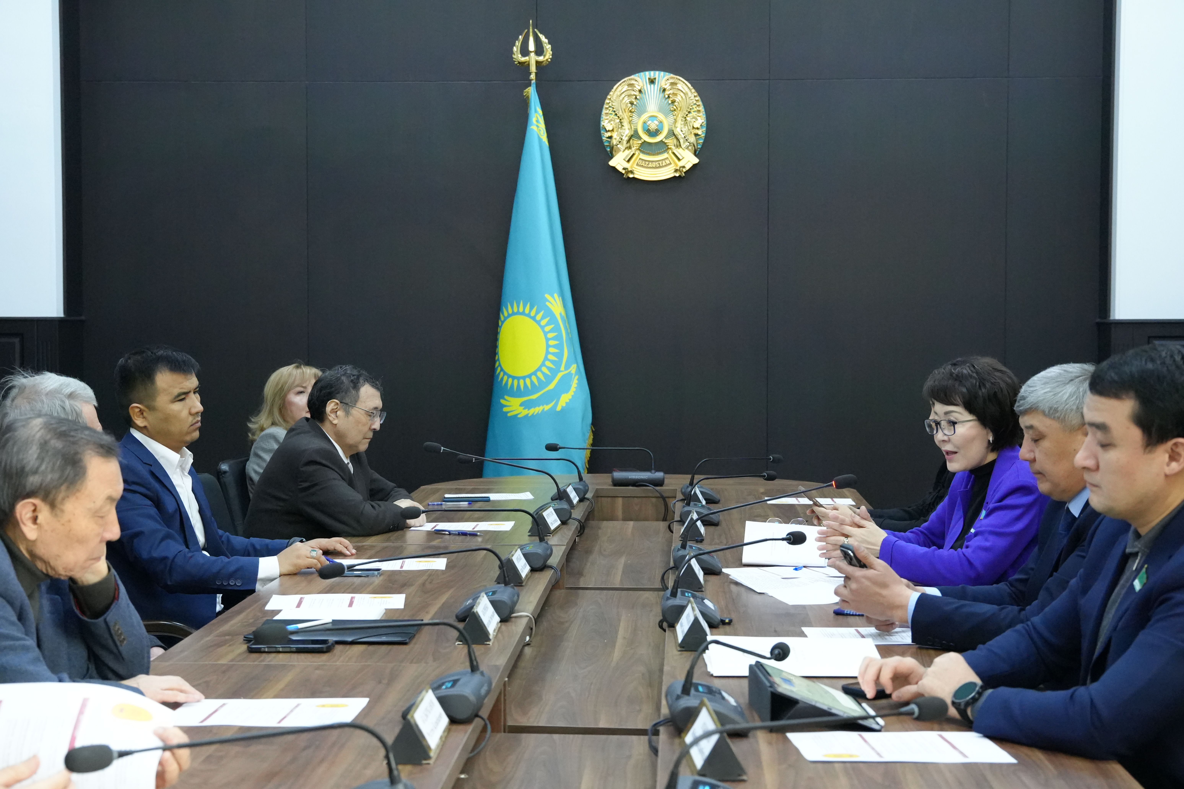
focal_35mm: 60
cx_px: 592
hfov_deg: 33.3
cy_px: 394
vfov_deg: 22.6
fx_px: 1978
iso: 5000
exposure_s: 1/160
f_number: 4
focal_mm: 40.1
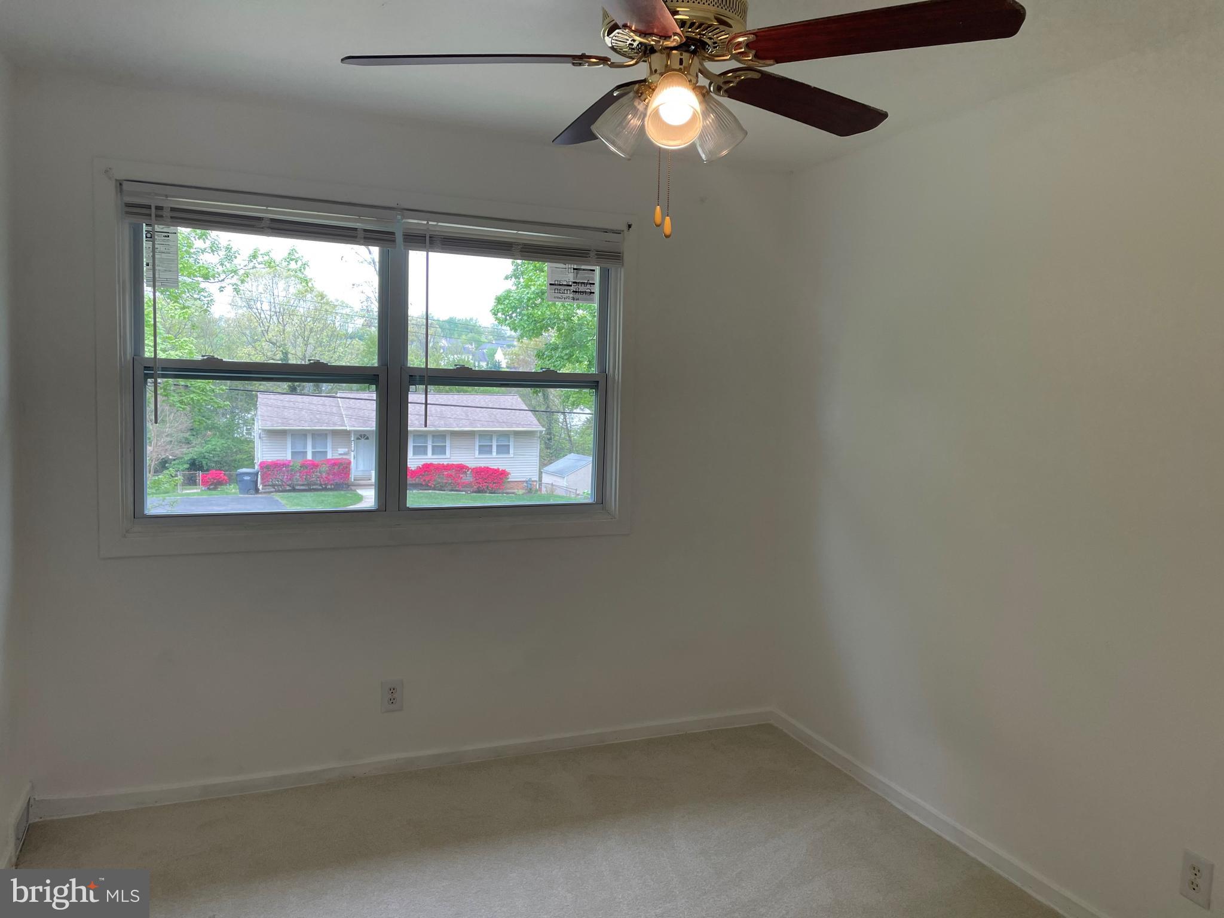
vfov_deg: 53.1
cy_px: 459
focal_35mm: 26
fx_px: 919
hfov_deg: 67.3
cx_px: 612
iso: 32
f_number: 1.6
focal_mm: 4.2
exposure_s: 1/120
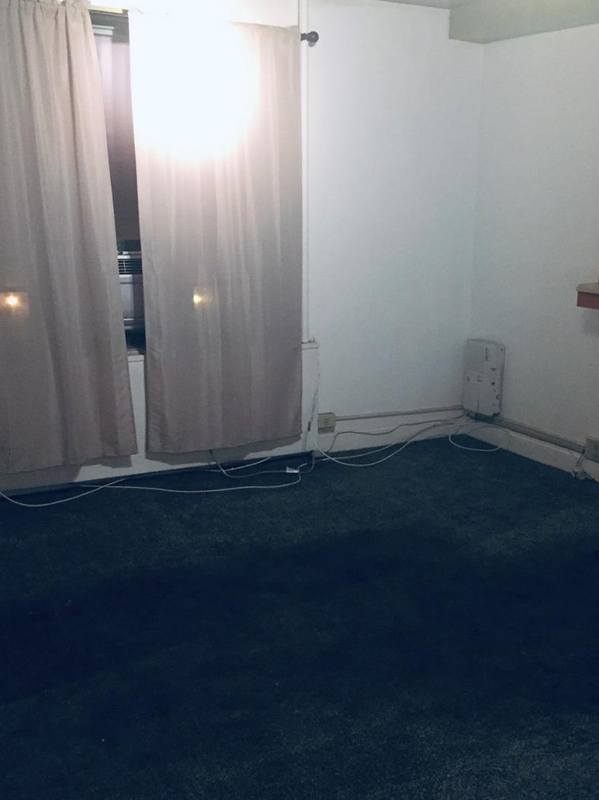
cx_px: 358
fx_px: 970
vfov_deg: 44.7
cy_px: 454
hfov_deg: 34.2
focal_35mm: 42
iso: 250
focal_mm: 4.15
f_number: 2.2
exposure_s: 1/30
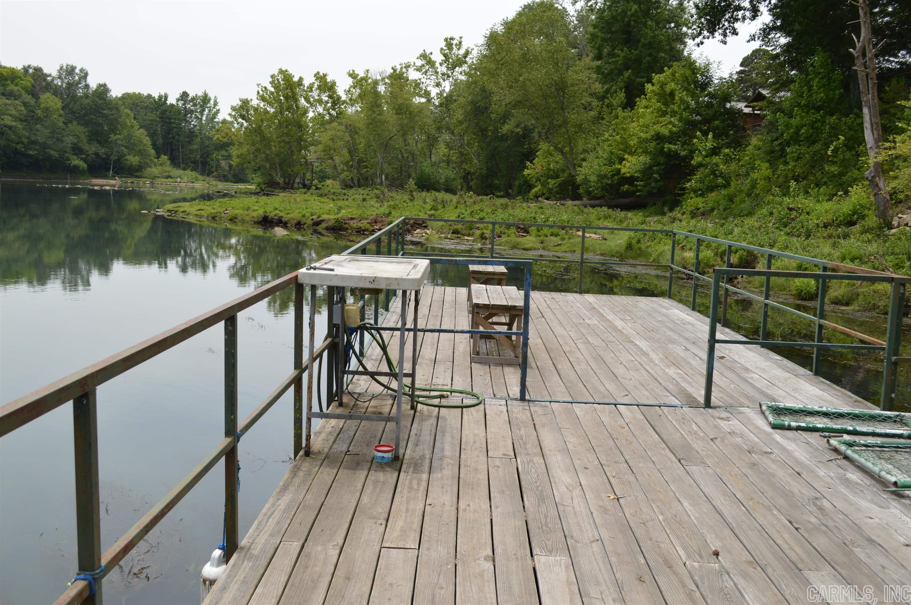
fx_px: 834
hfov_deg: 57.3
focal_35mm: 33
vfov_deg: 39.9
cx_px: 456
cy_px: 302
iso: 100
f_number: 8
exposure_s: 1/250
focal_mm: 22
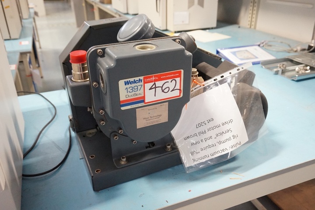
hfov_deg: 61.9
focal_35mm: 30
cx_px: 158
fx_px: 262
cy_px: 105
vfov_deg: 43.6
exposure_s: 1/80
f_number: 4
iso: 3200
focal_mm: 20
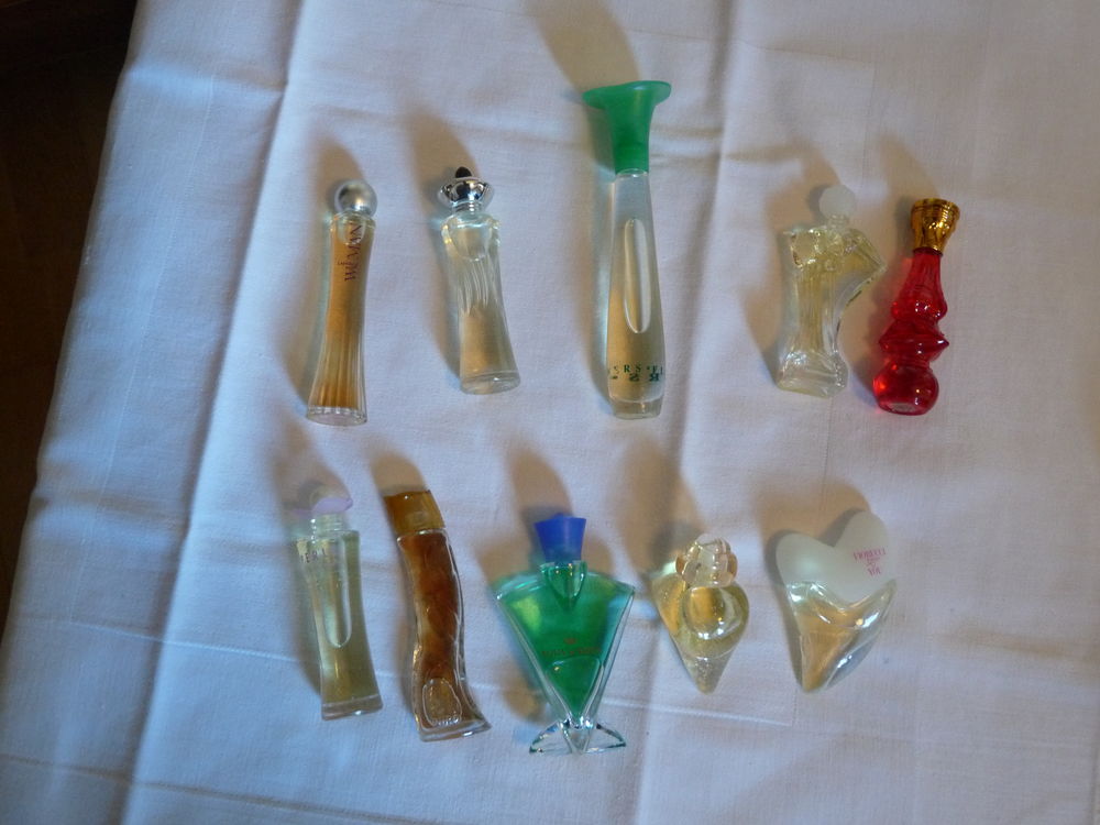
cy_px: 412
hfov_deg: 56.8
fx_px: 1017
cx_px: 550
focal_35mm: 32
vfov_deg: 44.2
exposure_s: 1/25
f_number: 3
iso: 400
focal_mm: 5.6
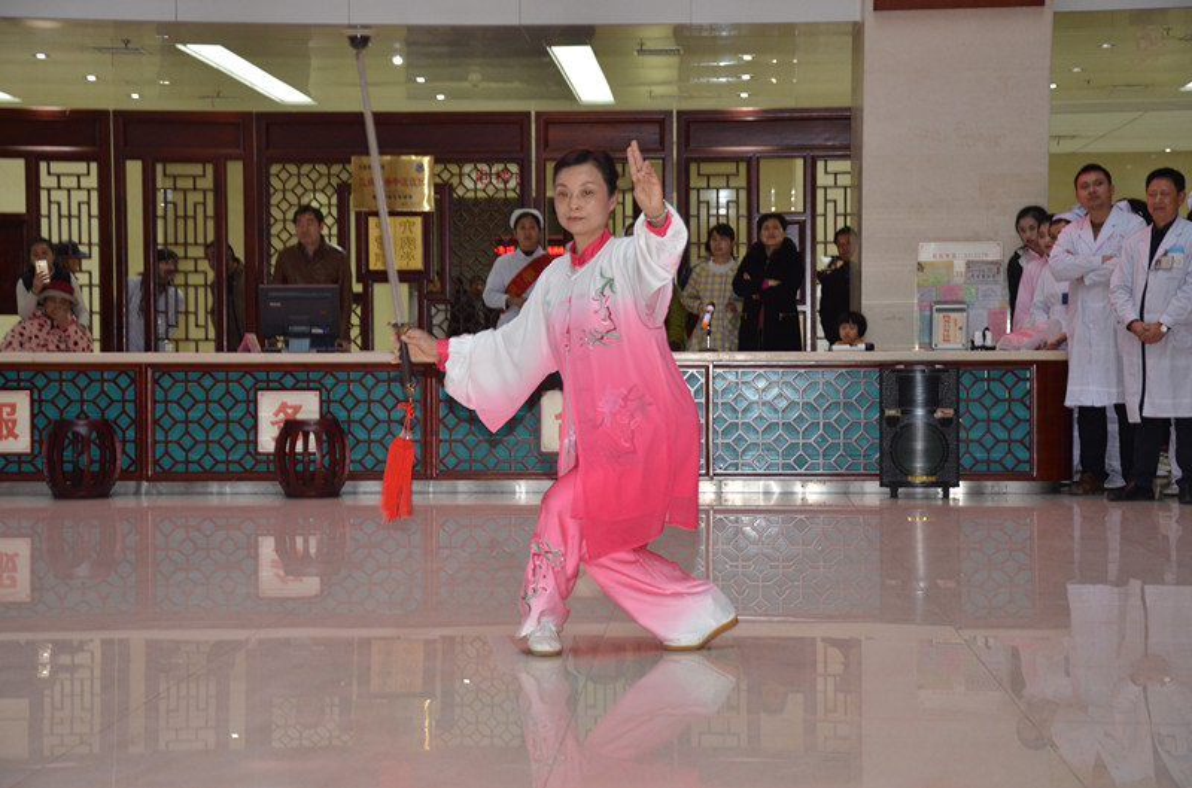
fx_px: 2576
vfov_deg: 17.4
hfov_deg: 26.1
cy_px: 394
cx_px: 596
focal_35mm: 78
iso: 800
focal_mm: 52
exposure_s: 1/60
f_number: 5
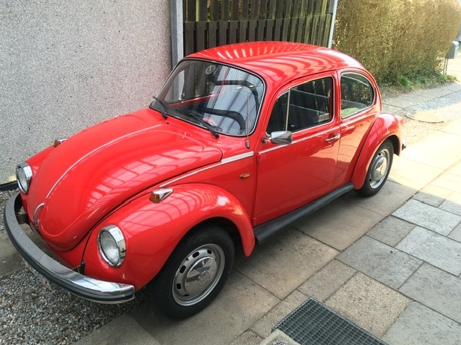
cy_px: 172
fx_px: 399
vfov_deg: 46.8
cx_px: 228
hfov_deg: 60.0
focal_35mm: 30
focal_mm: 4.15
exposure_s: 1/100
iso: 25
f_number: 2.2
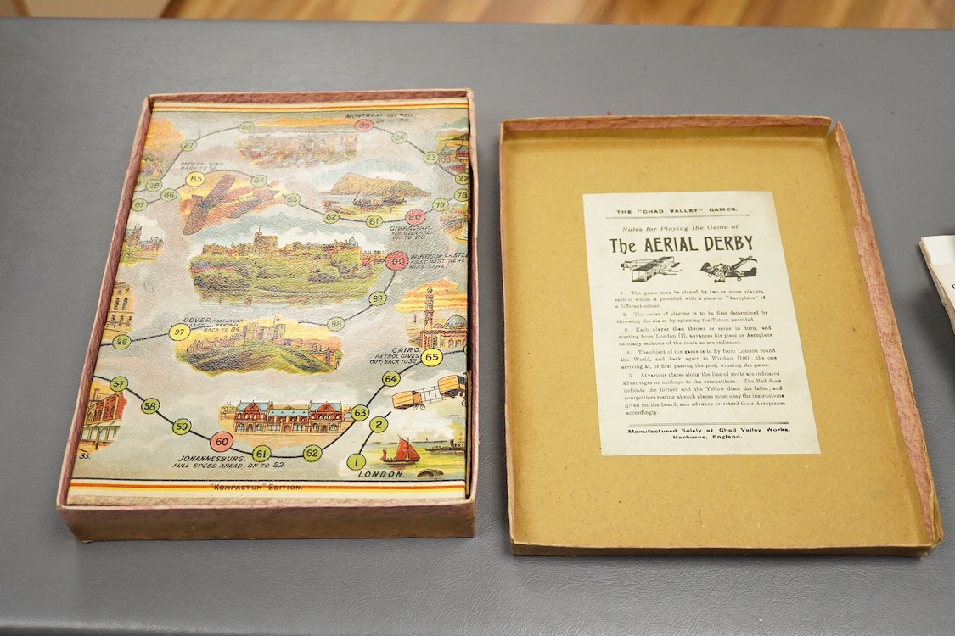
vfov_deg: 29.9
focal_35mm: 45
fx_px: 1194
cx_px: 478
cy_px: 318
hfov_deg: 43.6
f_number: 3.5
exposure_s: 1/640
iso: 2500
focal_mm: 30
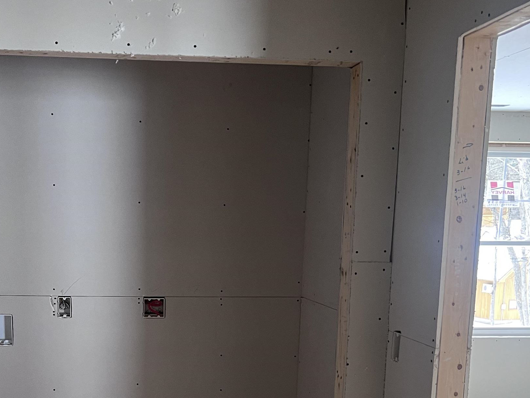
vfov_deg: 28.8
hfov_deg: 38.3
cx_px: 157
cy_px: 341
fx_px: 750
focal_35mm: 49
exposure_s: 1/60
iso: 200
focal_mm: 5.7
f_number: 1.5
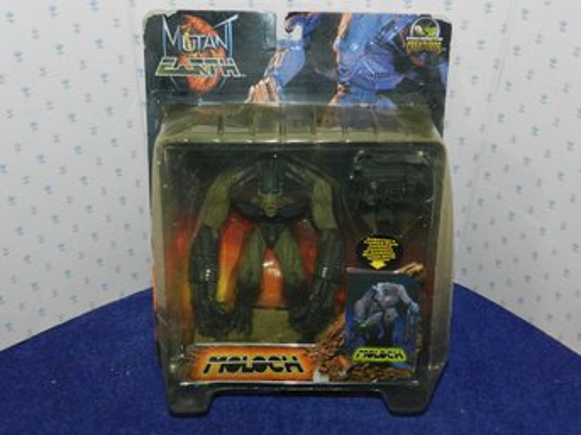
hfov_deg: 49.0
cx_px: 290
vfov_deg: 37.7
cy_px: 218
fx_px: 638
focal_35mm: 38
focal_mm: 6.7
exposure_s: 1/30
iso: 200
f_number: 4
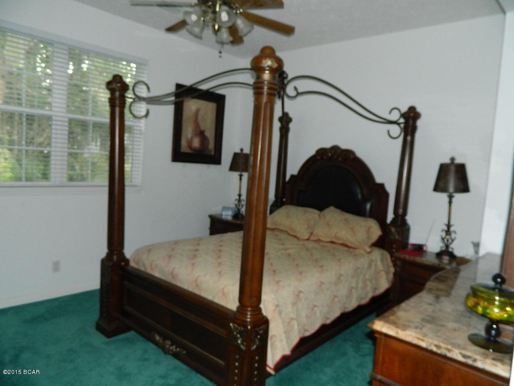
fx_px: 371
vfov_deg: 54.9
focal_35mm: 25
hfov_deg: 69.4
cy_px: 193
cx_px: 257
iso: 200
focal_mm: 4.5
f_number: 3.1
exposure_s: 1/30
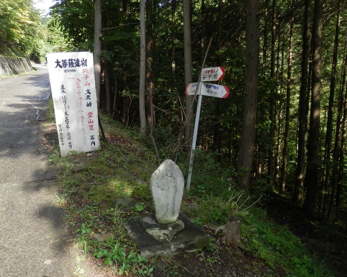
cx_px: 164
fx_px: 277
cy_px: 138
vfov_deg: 53.2
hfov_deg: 64.0
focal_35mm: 27
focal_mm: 4.5
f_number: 3
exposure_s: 1/125
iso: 80
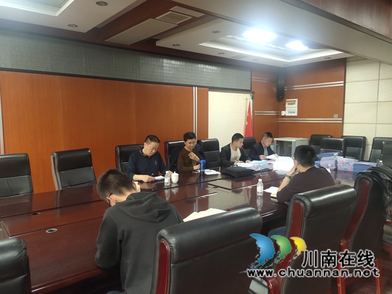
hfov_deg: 61.7
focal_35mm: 29
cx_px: 196
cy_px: 147
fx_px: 328
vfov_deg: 48.2
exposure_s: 1/50
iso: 271
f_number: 1.8
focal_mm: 4.27
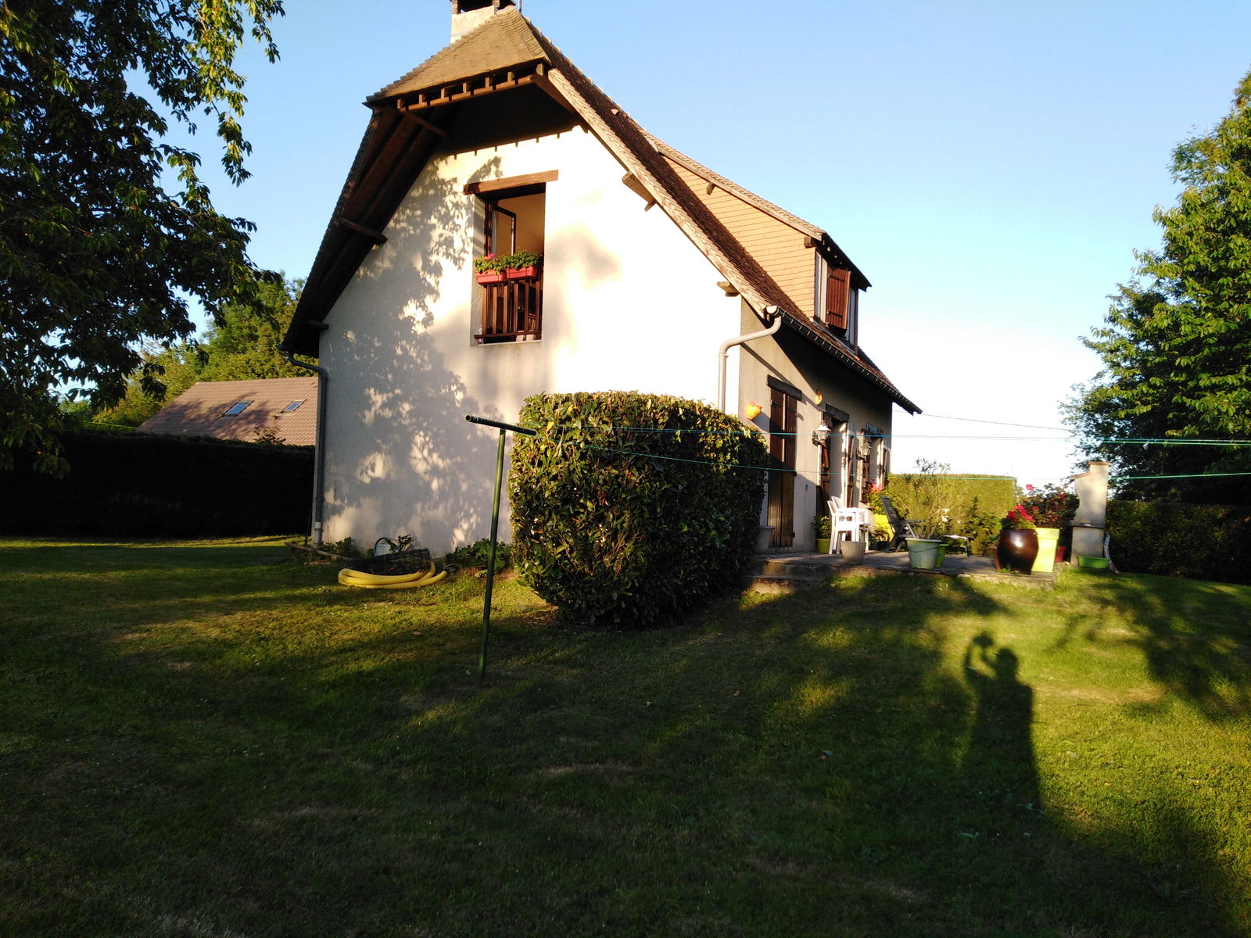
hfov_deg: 69.4
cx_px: 626
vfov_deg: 54.9
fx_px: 903
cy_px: 469
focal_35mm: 25
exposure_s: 1/269
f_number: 2.2
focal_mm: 3.37
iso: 100
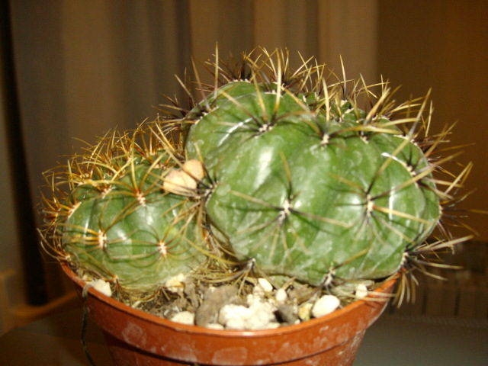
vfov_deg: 39.7
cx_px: 244
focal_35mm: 36
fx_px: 508
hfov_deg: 51.4
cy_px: 183
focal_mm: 6
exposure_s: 1/50
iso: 160
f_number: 2.7
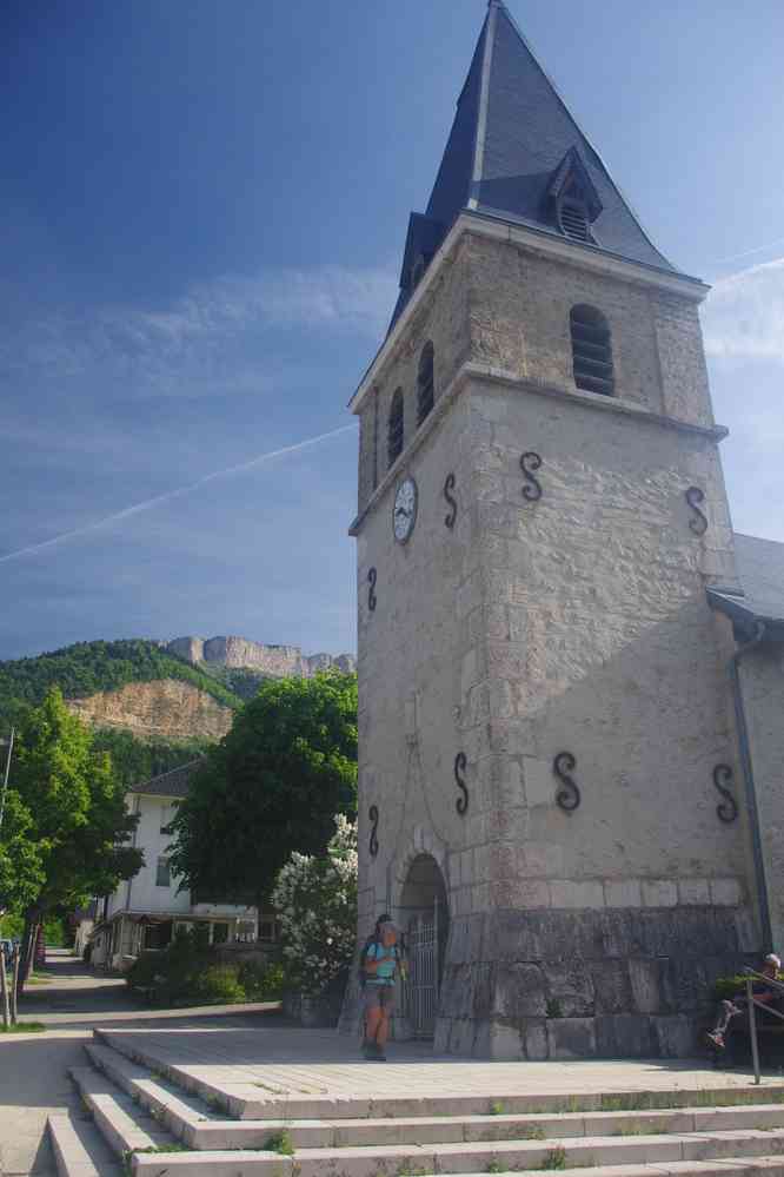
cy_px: 588
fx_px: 980
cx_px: 392
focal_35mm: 30
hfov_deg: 43.6
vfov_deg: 61.9
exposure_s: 1/60
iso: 200
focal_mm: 20
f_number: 11
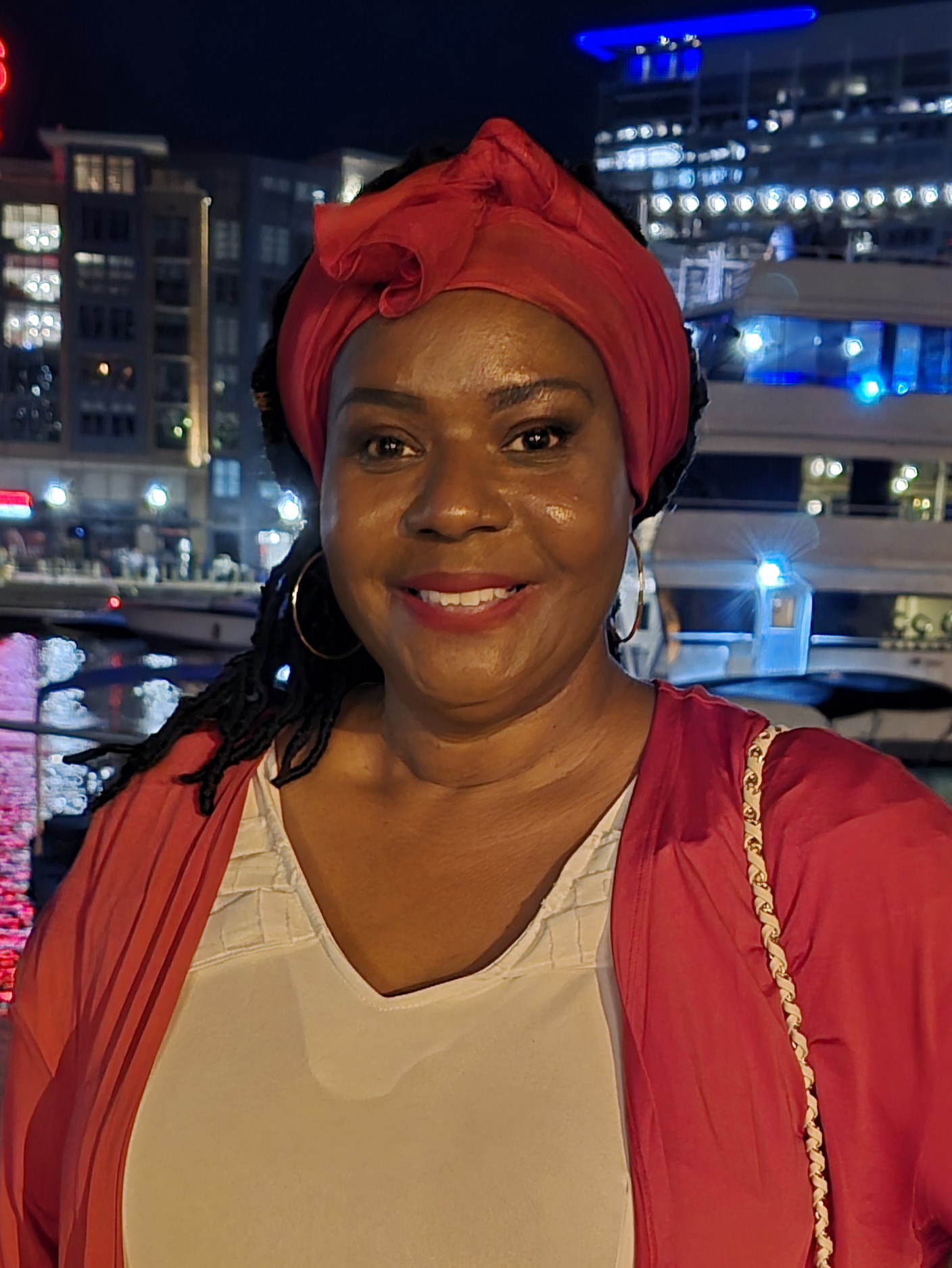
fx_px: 843
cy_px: 634
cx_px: 476
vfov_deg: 73.9
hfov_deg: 58.9
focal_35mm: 23
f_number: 1.7
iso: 2500
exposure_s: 1/40
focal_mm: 6.3
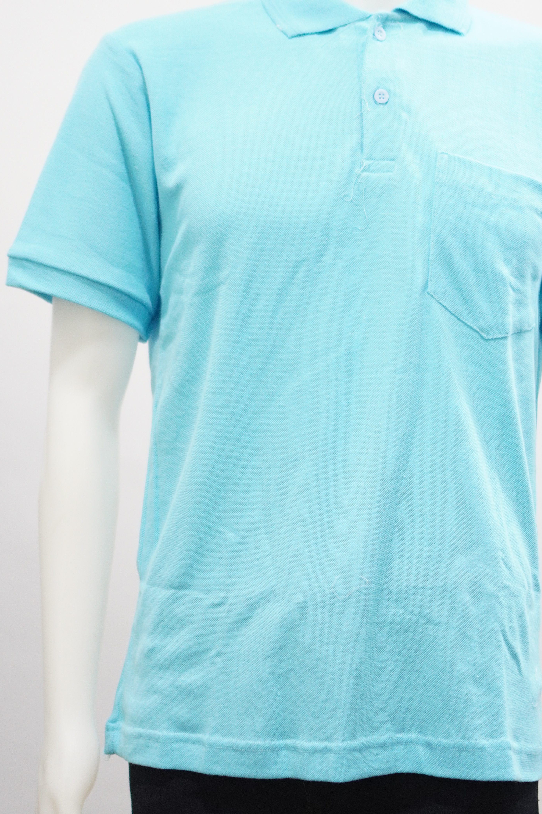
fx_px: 1710
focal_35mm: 76
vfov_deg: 26.7
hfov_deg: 18.0
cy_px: 415
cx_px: 367
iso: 800
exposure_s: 1/125
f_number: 1.8
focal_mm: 35
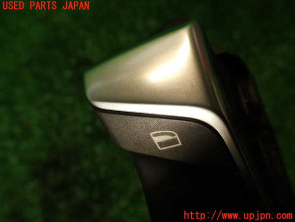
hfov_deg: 56.8
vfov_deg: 44.2
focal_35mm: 32
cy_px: 111
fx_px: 273
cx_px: 148
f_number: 3.2
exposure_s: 1/60
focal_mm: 5.79
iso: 125
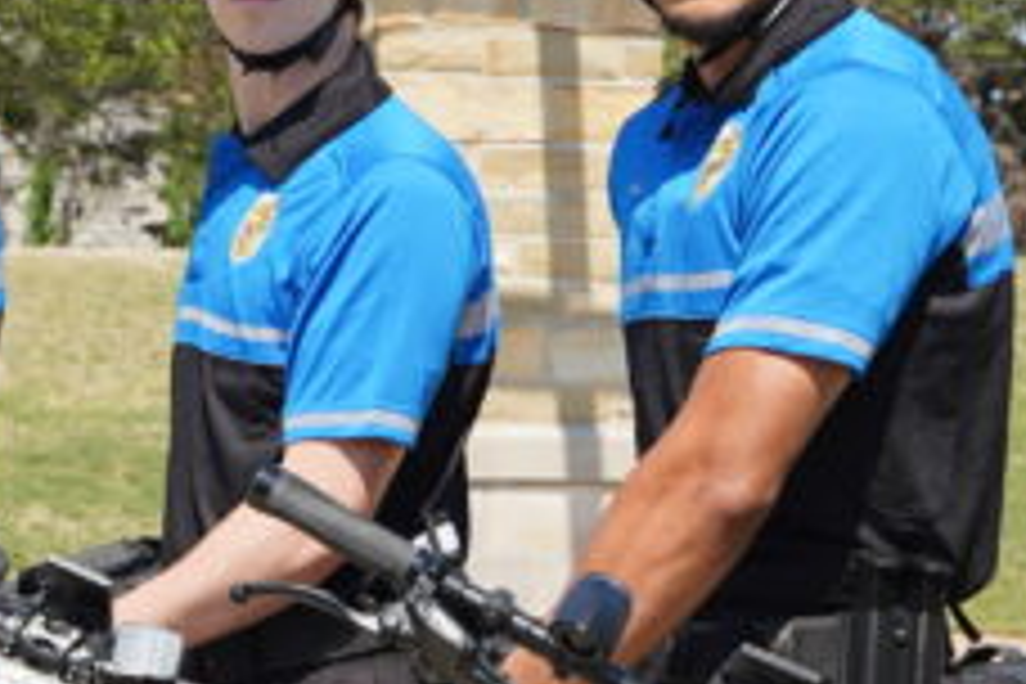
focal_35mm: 180
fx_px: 5130
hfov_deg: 11.4
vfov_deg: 7.6
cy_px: 821
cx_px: 158
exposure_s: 1/200
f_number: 8
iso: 100
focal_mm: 40
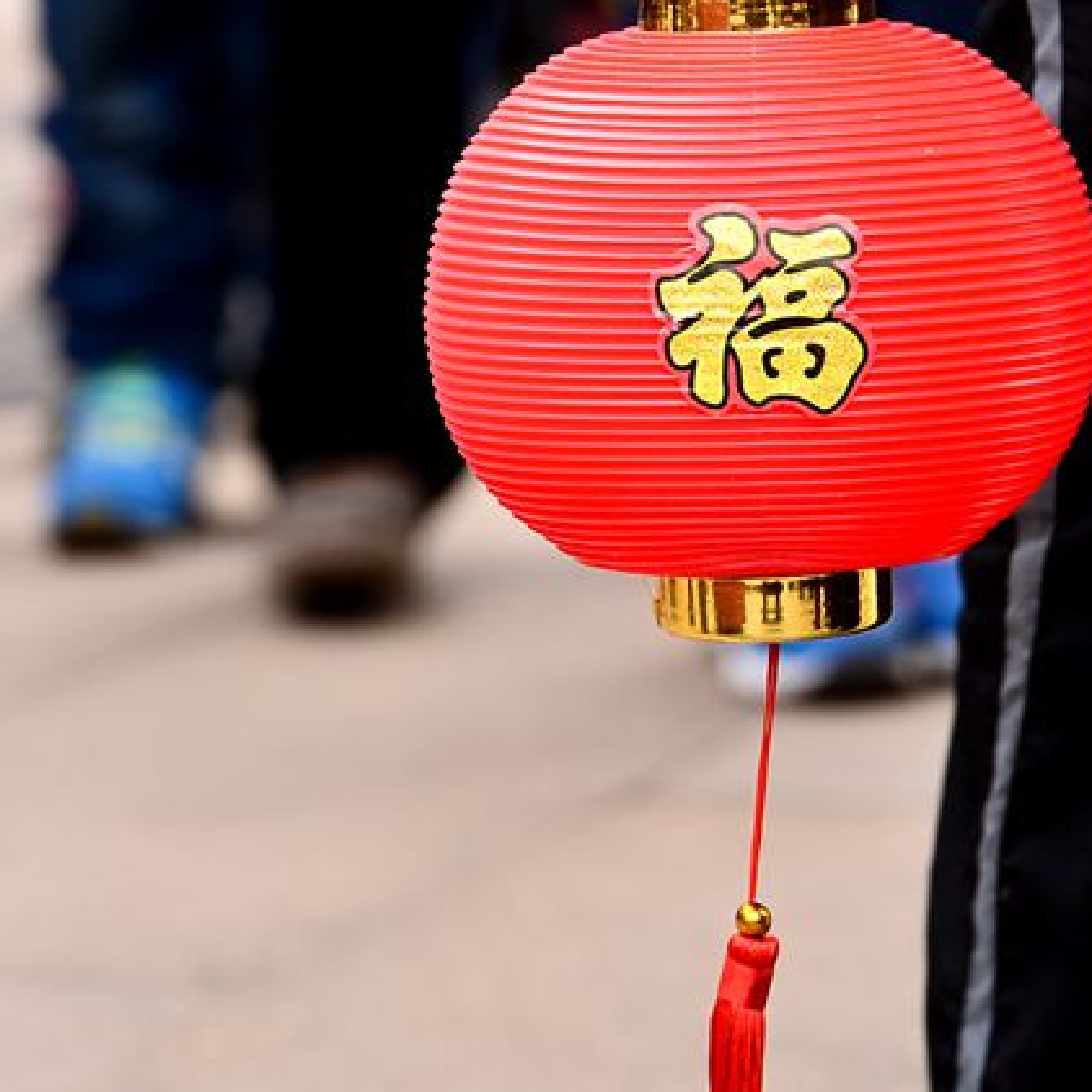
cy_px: 267
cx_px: 486
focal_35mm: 169
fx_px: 6032
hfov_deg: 10.3
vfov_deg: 10.3
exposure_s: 1/800
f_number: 4
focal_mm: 82
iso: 320
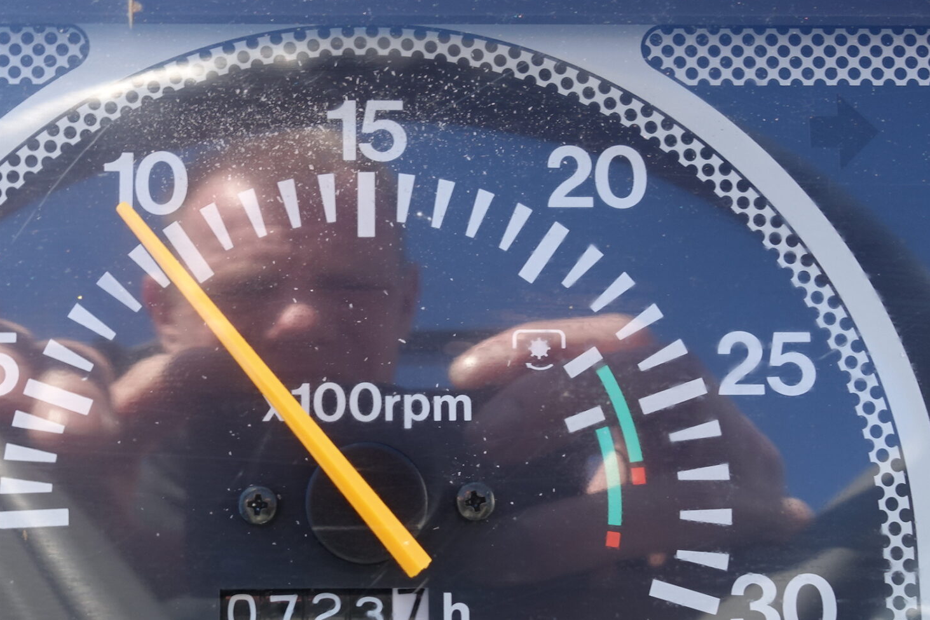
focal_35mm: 42
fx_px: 1085
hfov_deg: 46.2
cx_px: 373
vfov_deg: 31.7
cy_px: 396
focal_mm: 8.8
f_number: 5.6
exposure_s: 1/80
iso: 125
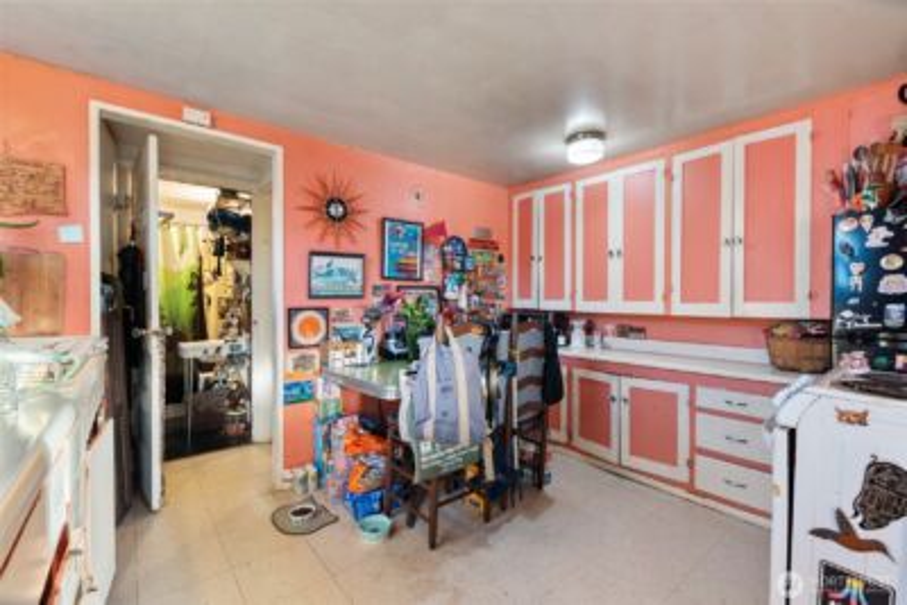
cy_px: 302
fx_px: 378
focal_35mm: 15
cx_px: 454
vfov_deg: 77.4
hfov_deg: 100.4
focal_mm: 10
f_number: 8
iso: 100
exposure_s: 3
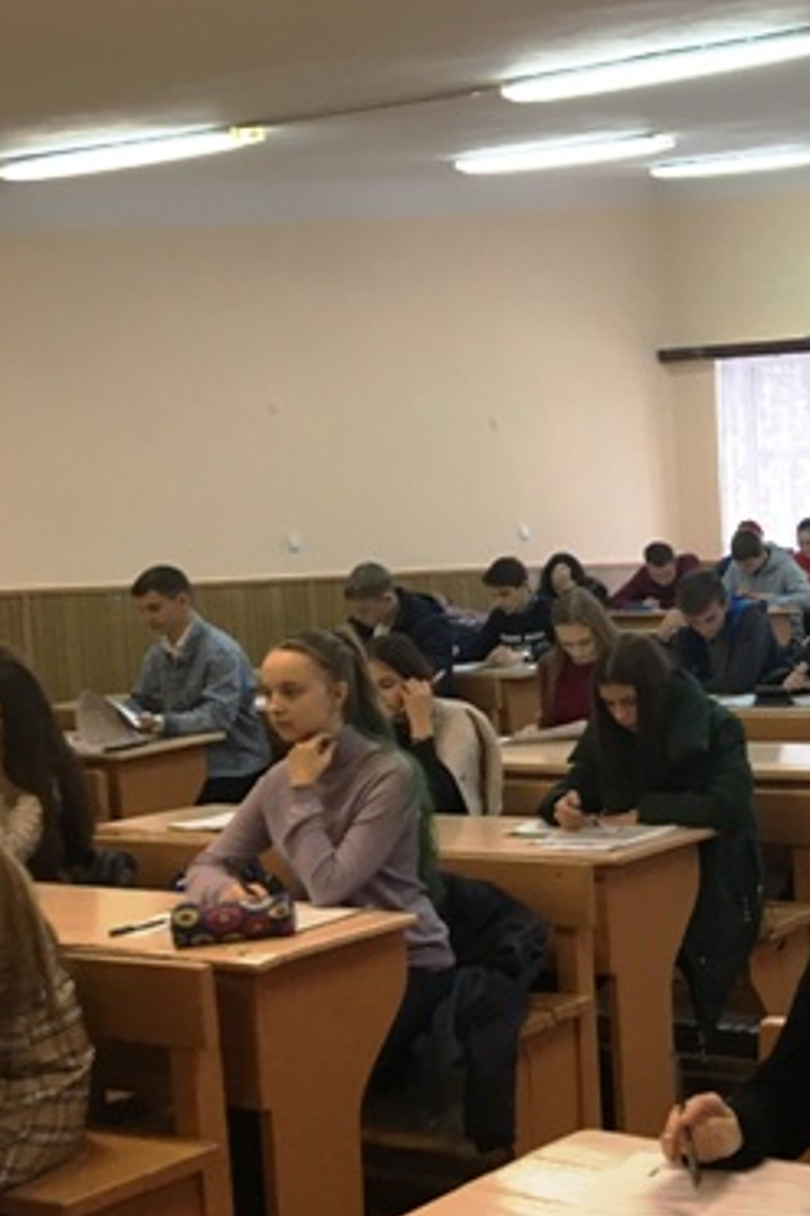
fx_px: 1757
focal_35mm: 52
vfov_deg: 38.2
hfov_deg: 23.4
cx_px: 1007
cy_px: 646
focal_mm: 4.15
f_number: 2.2
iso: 50
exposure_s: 1/33
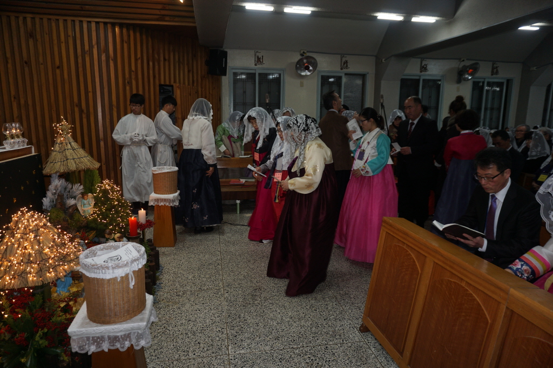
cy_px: 184
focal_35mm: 24
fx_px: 369
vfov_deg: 53.1
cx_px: 276
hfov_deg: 73.8
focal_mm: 16
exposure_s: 1/60
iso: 125
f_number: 3.5
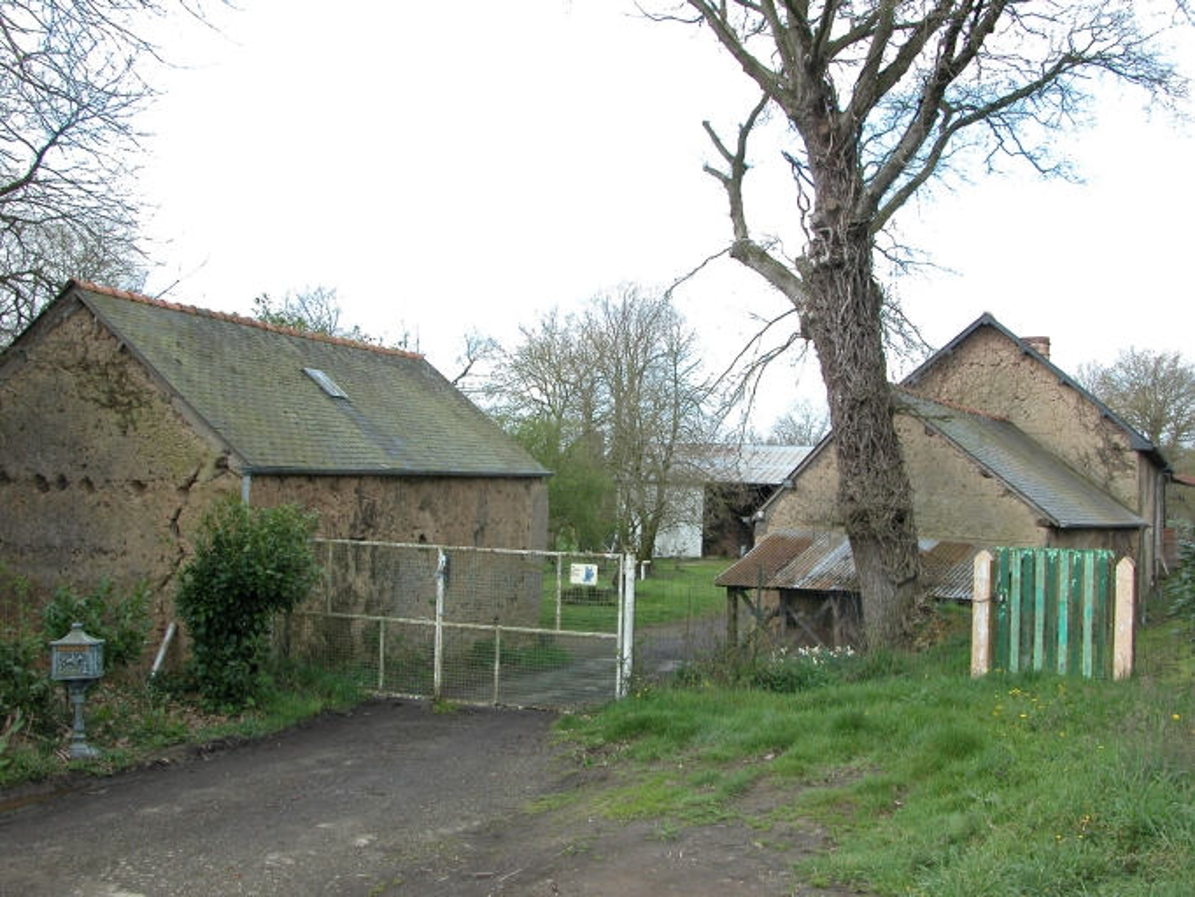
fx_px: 1209
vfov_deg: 40.7
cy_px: 448
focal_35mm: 35
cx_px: 598
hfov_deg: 52.6
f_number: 4.5
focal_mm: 8.9
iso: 100
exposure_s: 1/162
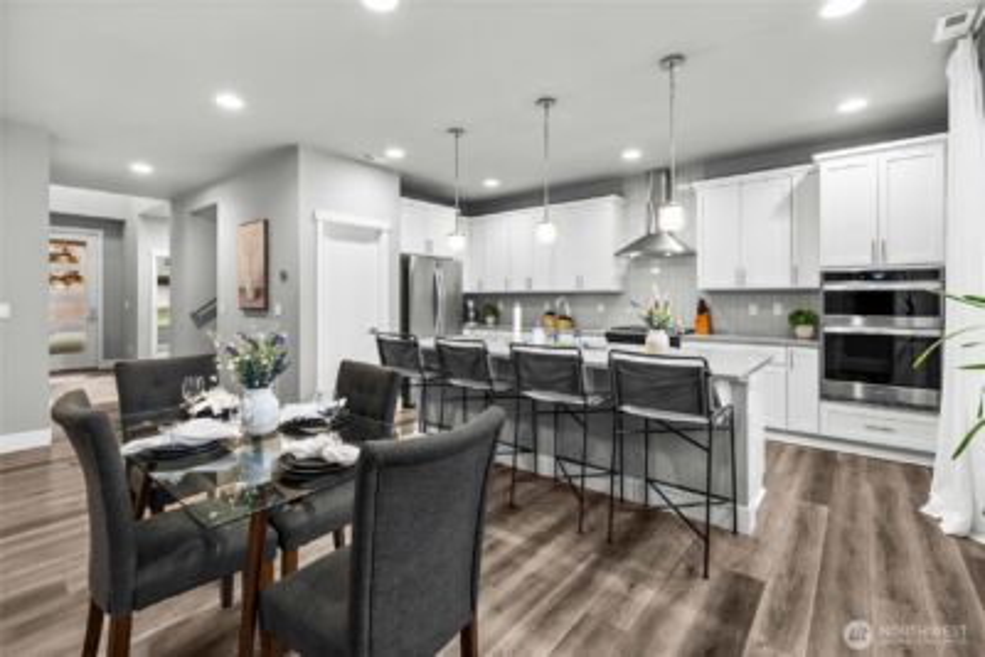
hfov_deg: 100.4
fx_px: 411
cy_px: 328
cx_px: 492
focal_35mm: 15
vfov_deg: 77.4
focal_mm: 15
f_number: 7.1
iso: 1000
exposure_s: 1/4
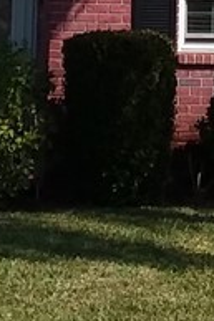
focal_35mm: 159
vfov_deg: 11.9
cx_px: 241
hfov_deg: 8.5
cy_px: -252
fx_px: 1420
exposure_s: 1/2274
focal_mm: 2.47
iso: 40
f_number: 1.9
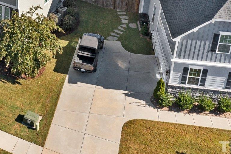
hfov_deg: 25.0
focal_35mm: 74
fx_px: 475
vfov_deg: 17.3
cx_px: -37
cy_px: -48
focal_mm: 10.26
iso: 100
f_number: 5.6
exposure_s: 1/500
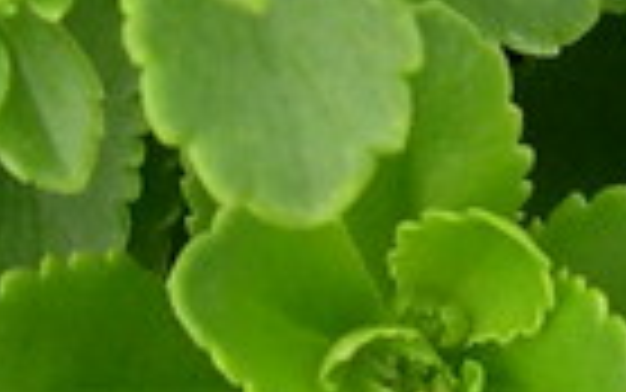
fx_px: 3943
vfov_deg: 5.7
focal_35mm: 231
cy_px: 252
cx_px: 685
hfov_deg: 9.0
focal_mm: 8
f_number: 2.8
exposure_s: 1/93.6
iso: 100
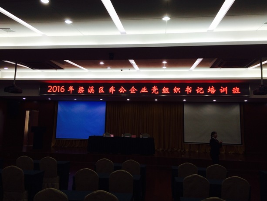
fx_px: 224
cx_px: 134
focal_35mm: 29
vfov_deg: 48.2
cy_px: 100
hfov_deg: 61.6
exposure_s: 1/60
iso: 40
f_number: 2.2
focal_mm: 4.15
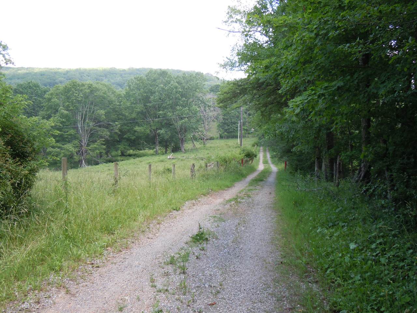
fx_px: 361
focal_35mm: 30
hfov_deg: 60.0
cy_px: 156
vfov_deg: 46.8
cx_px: 208
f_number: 3.5
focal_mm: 5.4
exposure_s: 1/100
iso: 100
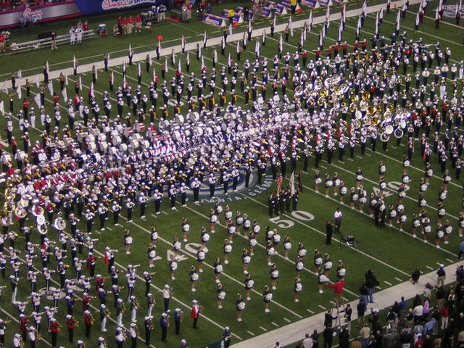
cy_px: 174
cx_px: 232
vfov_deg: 13.7
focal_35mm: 108
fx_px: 1448
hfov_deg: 18.2
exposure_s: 1/64
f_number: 4.7
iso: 400
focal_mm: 14.1
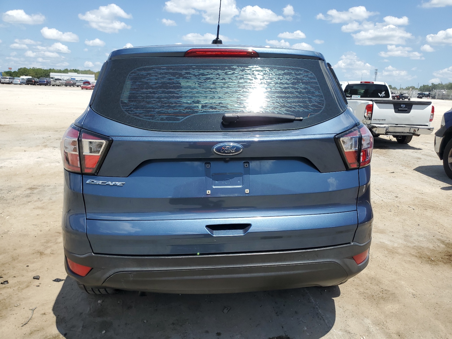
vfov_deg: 53.1
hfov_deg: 67.3
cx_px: 226
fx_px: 339
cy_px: 170
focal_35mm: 26
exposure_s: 1/3333
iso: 50
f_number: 1.5
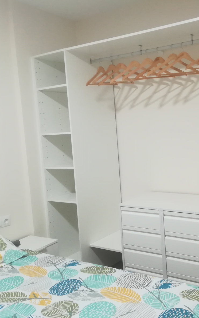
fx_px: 321
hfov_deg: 33.7
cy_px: 159
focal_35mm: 37
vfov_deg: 52.7
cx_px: 150
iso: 250
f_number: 2.2
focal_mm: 3.83
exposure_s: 1/33.3
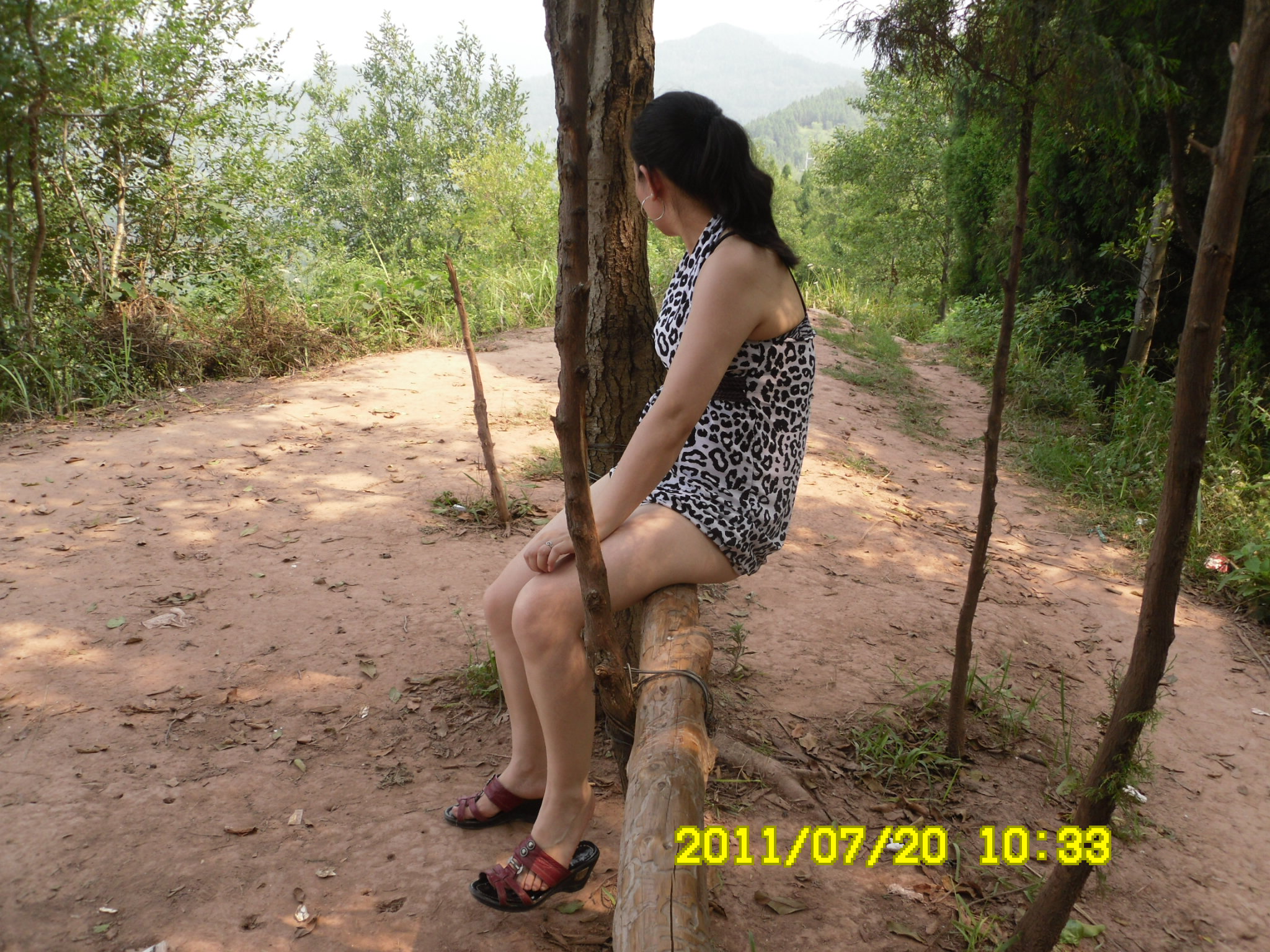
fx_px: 1651
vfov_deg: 32.2
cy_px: 476
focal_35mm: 45
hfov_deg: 42.1
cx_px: 635
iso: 80
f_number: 3.5
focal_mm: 6.3
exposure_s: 1/224
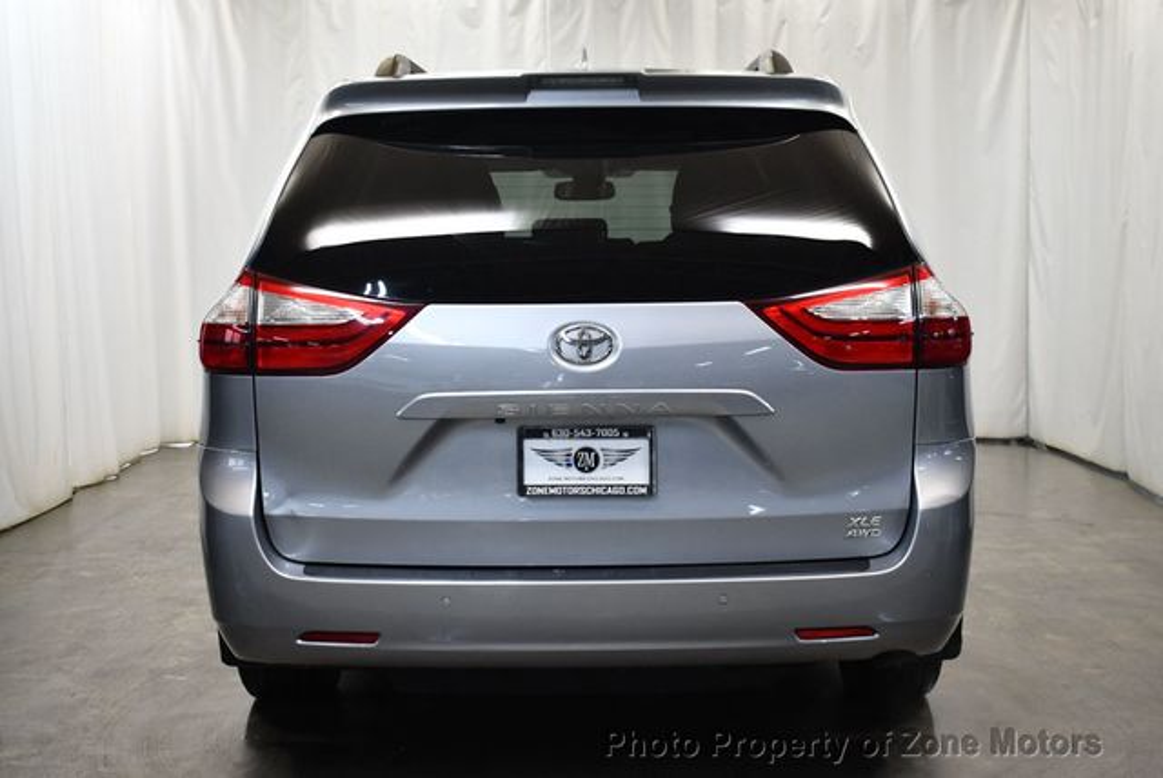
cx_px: 582
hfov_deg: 38.2
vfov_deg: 26.0
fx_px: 1681
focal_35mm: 52
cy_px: 389
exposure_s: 1/125
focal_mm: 26
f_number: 4
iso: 1100
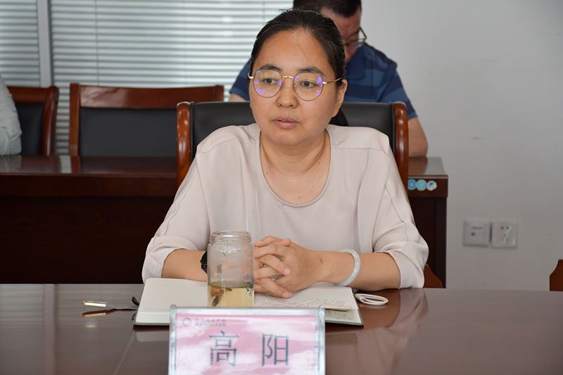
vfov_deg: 13.0
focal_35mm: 105
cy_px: 188
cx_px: 282
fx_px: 1642
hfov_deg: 19.5
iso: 1000
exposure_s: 1/125
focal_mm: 70
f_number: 5
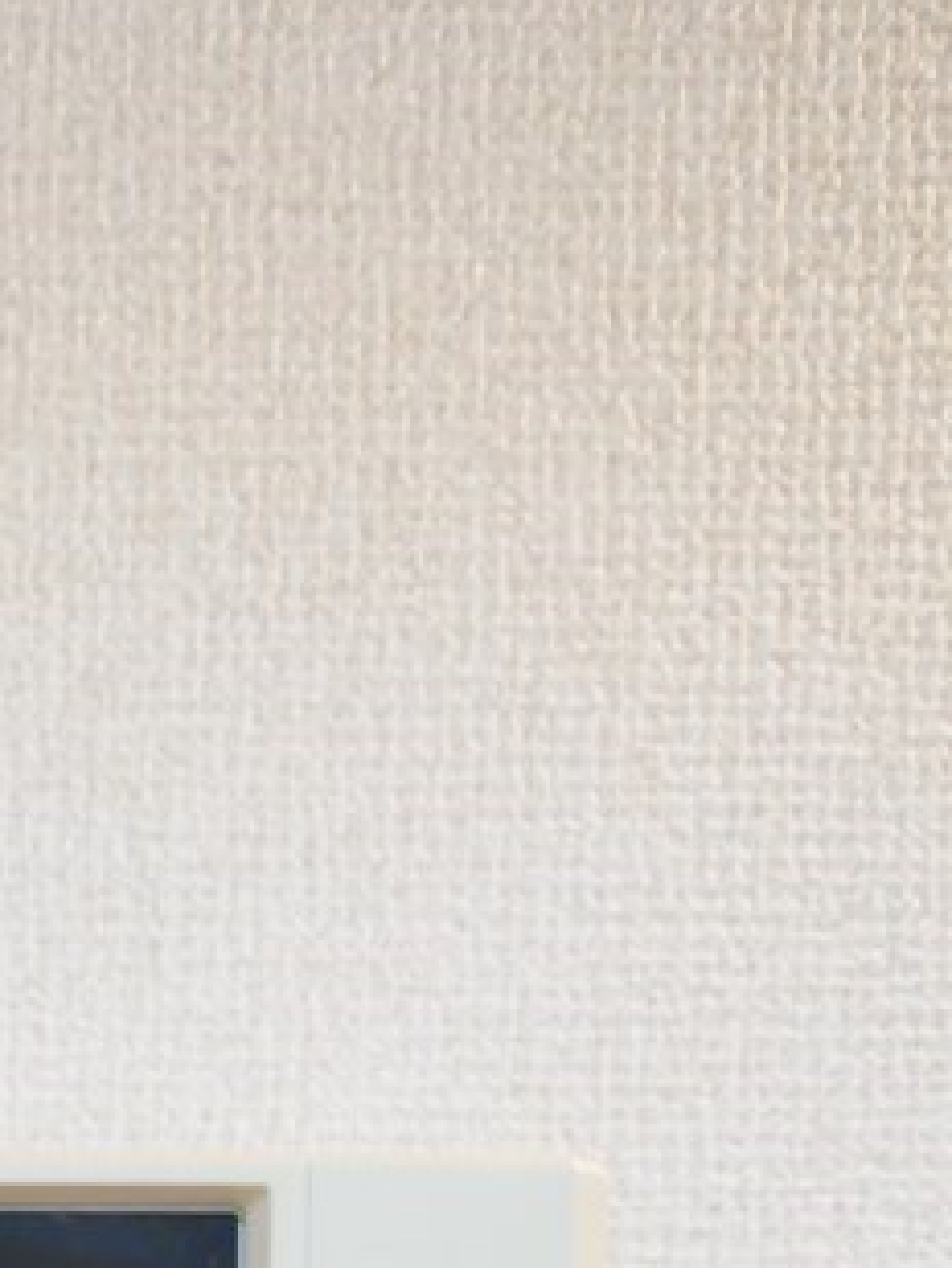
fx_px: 1942
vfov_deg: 25.3
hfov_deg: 23.8
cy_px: 1994
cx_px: -328
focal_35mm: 53
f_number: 4
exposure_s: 1/60
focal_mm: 8
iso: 1000
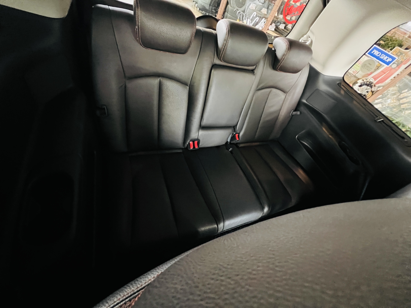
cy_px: 154
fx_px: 154
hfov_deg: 106.2
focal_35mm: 13
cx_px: 206
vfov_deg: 89.9
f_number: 1.8
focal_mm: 1.57
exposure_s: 1/31
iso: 1250
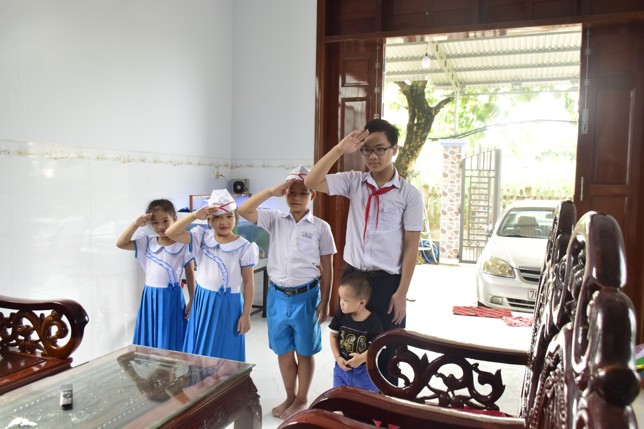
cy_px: 214
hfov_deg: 61.9
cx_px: 322
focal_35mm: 30
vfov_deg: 43.6
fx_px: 537
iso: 1250
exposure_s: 1/100
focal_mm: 20
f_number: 5.6
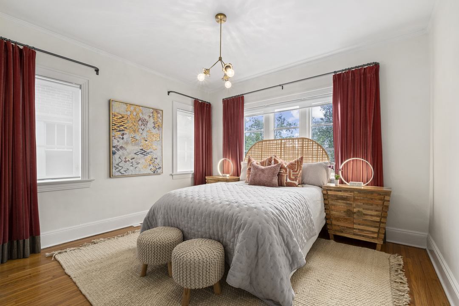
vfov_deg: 77.3
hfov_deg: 100.4
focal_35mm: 15
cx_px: 230
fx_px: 191
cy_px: 153
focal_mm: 10
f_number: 9
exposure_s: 1/5
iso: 400
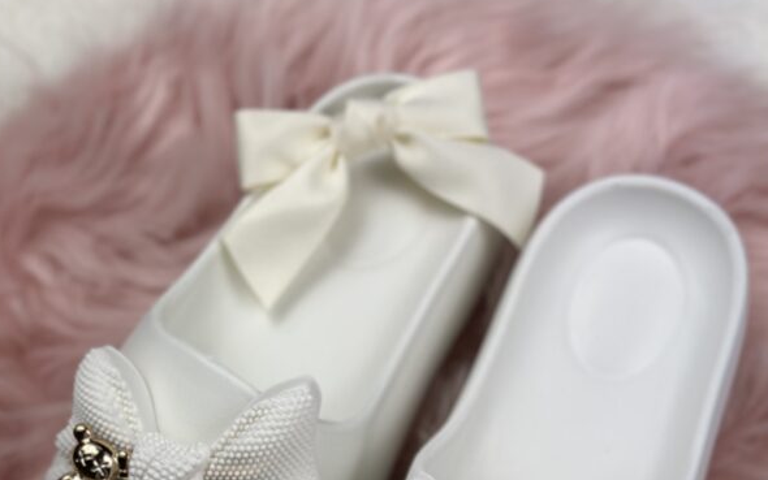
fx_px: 1444
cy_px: 481
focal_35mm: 69
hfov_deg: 29.8
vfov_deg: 18.4
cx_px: 379
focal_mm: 6.86
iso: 80
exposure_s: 1/2252
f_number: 1.78
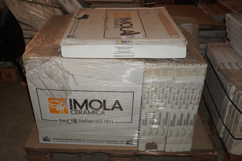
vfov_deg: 38.4
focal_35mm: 34
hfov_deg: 55.1
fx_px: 232
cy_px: 80
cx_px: 121
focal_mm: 23
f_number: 4
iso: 800
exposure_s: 1/160
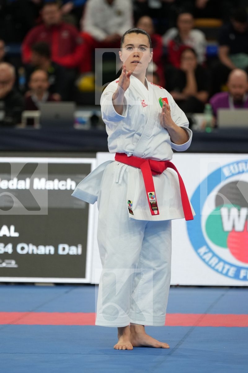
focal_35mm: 300
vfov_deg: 6.9
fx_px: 3100
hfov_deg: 4.6
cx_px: 124
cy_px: 186
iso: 1000
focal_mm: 200
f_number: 2.8
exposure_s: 1/500
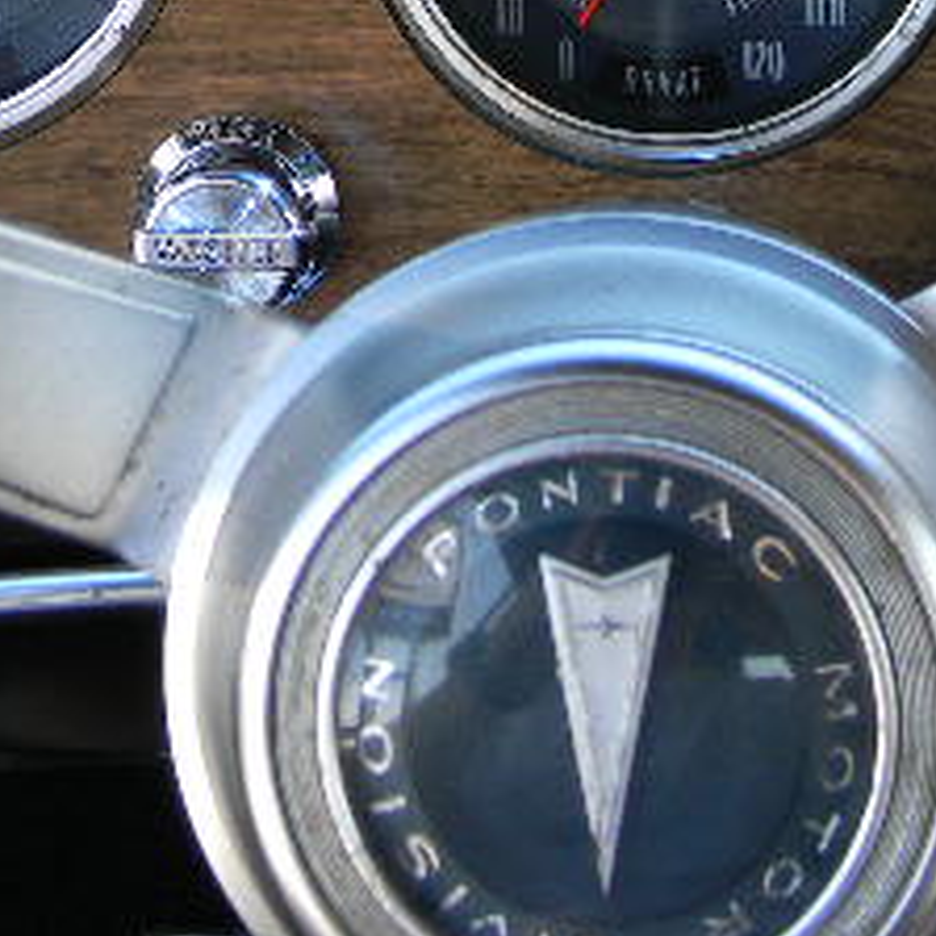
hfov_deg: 19.0
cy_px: 13
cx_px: 623
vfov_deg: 18.6
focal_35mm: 91
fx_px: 2784
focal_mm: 6.4
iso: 92
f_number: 3.7
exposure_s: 1/59.6
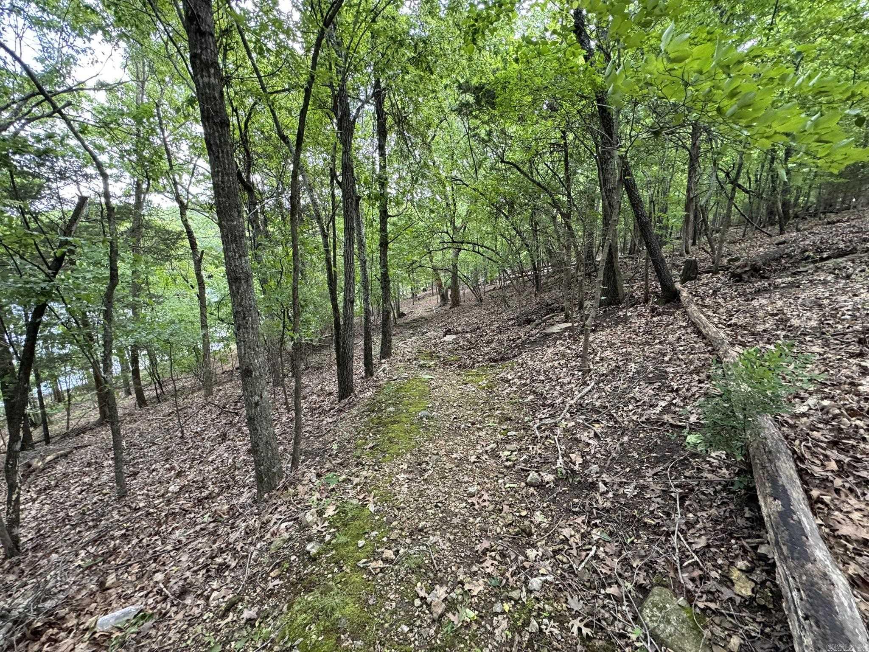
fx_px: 351
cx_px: 434
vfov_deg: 85.7
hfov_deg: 102.1
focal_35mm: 14
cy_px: 326
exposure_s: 1/99
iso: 200
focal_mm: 2.22
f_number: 2.2
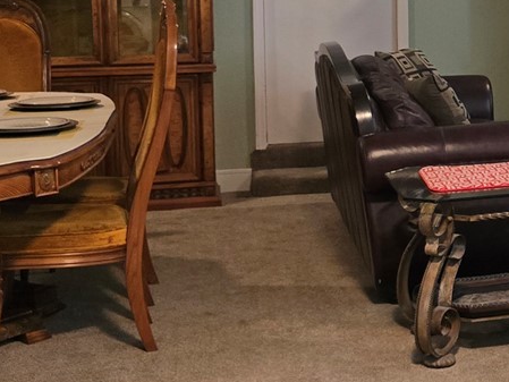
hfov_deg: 21.8
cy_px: 36
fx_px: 1206
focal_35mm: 82
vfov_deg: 17.7
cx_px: 634
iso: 800
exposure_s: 1/120
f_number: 1.7
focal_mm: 6.3
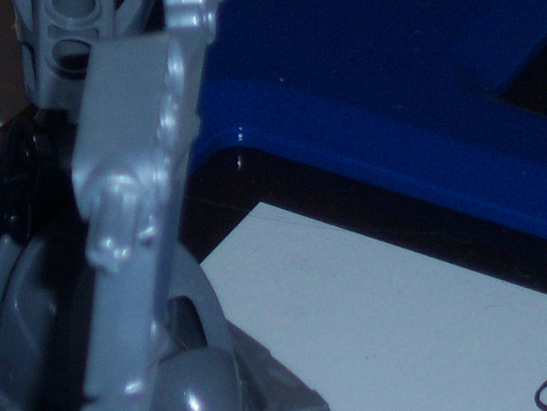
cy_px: -318
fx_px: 5690
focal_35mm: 360
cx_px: -147
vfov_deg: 4.1
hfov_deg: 5.5
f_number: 4
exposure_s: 1/80
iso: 80
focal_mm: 17.1
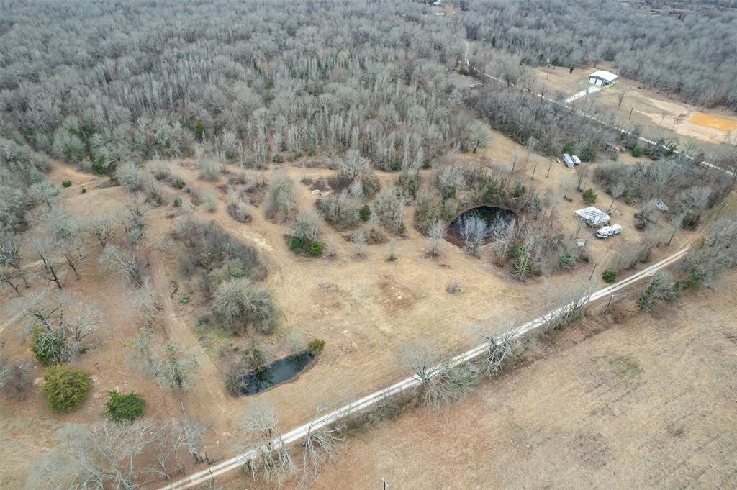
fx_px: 450
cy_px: 245
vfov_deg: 57.1
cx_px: 368
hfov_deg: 78.6
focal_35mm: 22
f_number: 2.8
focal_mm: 8.38
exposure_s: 1/350
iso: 100
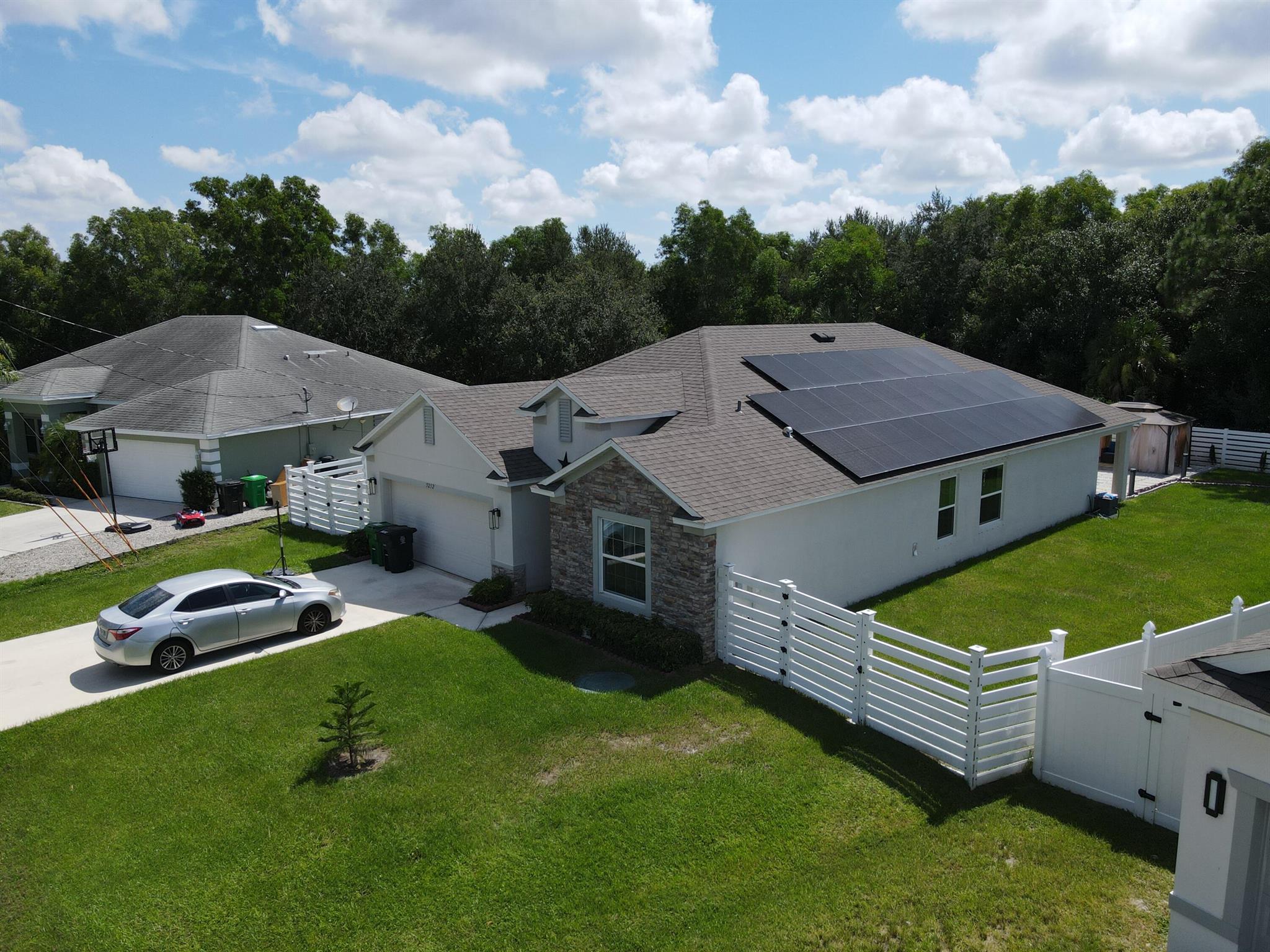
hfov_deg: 71.6
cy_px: 476
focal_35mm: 24
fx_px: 881
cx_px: 635
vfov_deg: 56.8
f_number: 2.8
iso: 100
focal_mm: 4.5
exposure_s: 1/1000
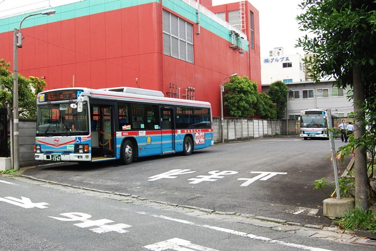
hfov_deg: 49.6
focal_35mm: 39
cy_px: 126
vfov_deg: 34.2
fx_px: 407
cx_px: 188
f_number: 8
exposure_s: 1/250
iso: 200
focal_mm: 26
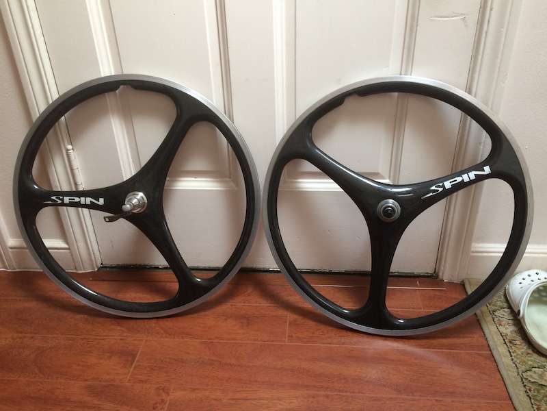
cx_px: 274
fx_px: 458
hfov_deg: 61.7
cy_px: 206
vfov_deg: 48.2
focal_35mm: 29
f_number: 2.2
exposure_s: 1/30
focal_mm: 4.15
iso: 40
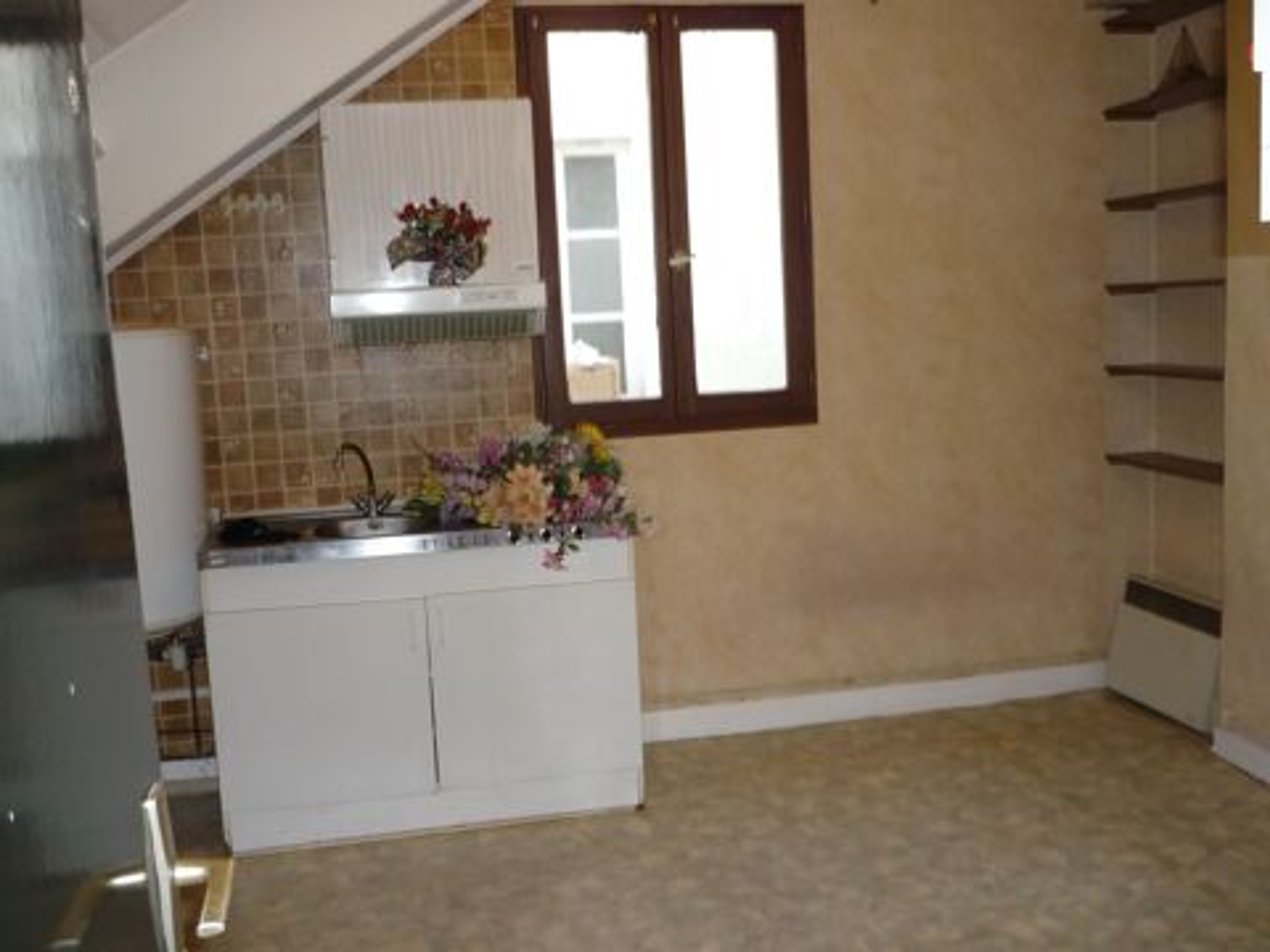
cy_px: 476
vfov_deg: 42.9
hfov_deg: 55.4
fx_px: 1211
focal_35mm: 33
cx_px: 635
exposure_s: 1/30
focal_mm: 5.5
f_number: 2.8
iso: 160
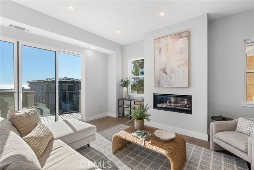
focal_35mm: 16
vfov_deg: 73.8
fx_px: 113
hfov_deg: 96.7
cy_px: 85
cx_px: 127
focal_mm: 16
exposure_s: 1/500
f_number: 8
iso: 2000
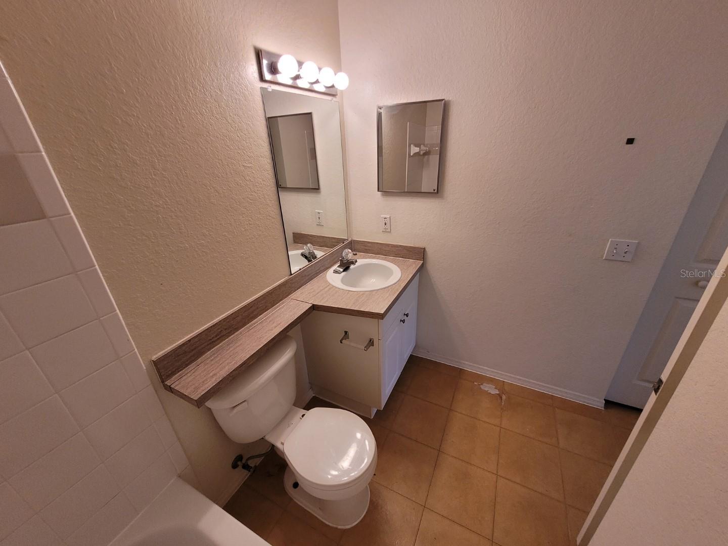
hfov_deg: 106.2
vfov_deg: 89.9
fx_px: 273
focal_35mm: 13
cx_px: 364
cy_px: 273
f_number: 2.2
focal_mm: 1.74
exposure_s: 1/60
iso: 200
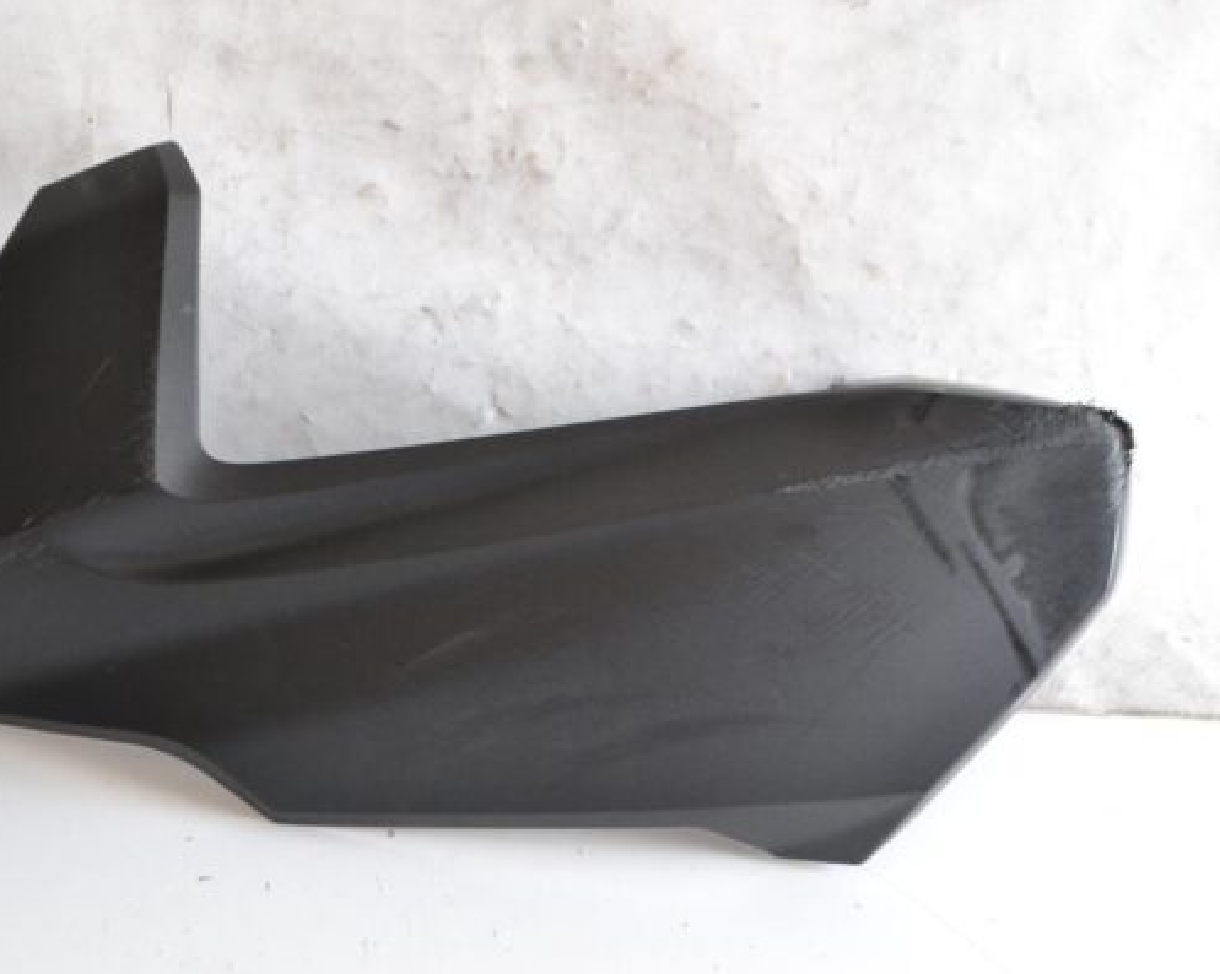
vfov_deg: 29.7
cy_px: 486
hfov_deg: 36.6
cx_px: 542
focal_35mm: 51
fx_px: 1840
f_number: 5.6
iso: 1600
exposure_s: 1/200
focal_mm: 30
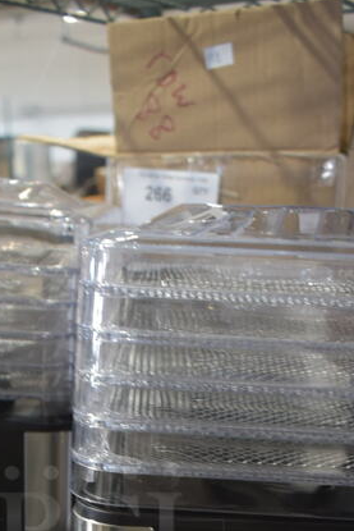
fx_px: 973
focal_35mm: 66
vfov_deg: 28.7
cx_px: 91
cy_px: 525
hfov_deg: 20.5
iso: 400
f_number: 3.5
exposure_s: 1/30
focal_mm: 20
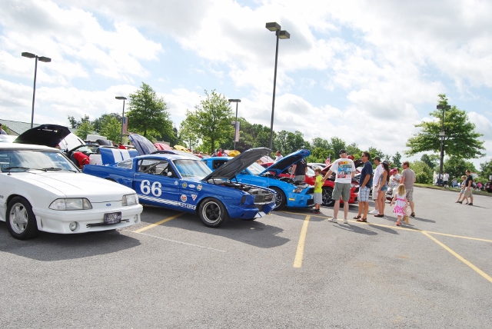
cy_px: 164
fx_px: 410
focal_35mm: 30
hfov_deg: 61.9
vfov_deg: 43.7
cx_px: 246
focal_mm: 20
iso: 100
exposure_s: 1/200
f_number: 10
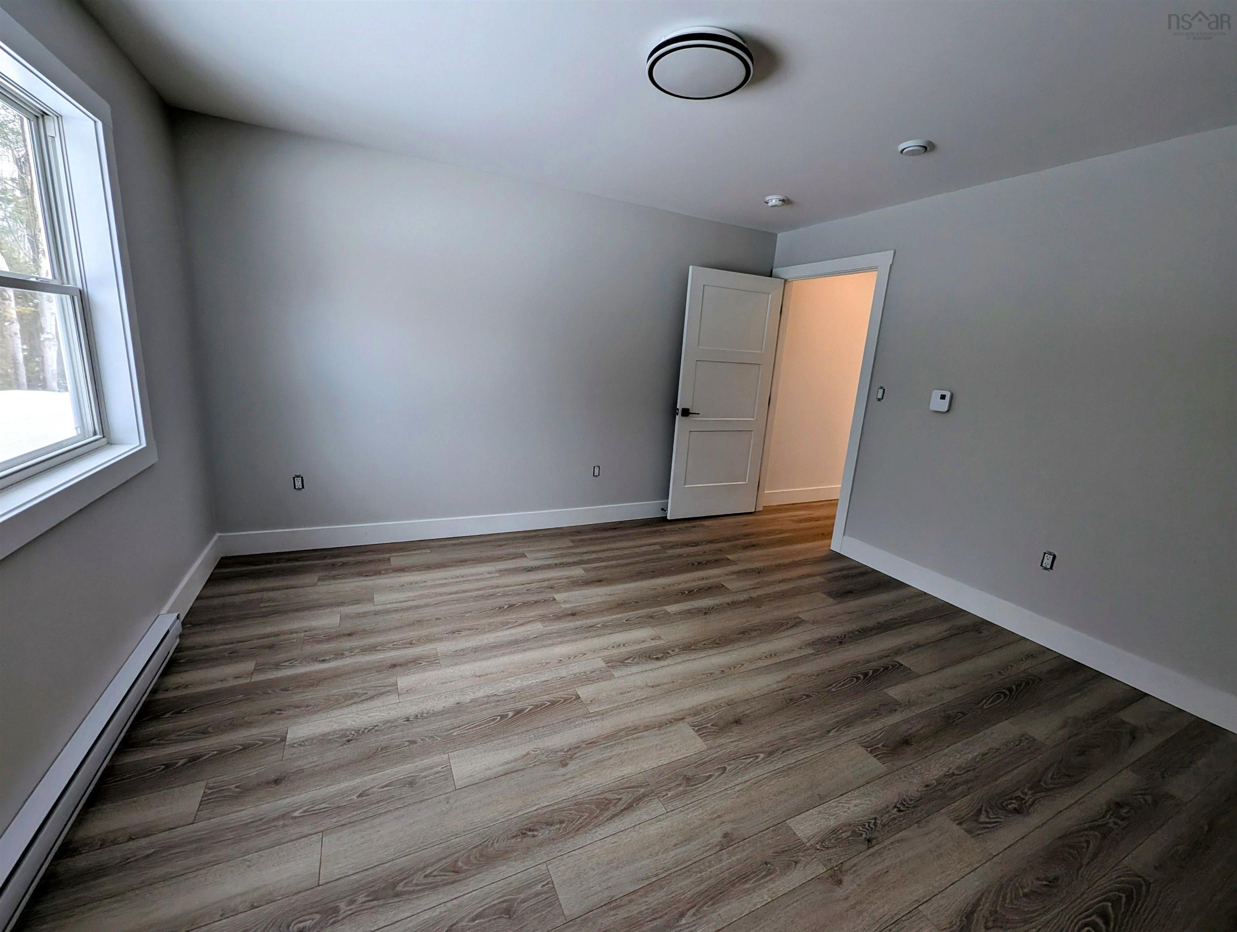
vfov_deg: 90.1
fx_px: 465
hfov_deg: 106.1
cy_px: 466
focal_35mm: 13
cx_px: 618
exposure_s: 1/121
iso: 42
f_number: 2.2
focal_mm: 1.95
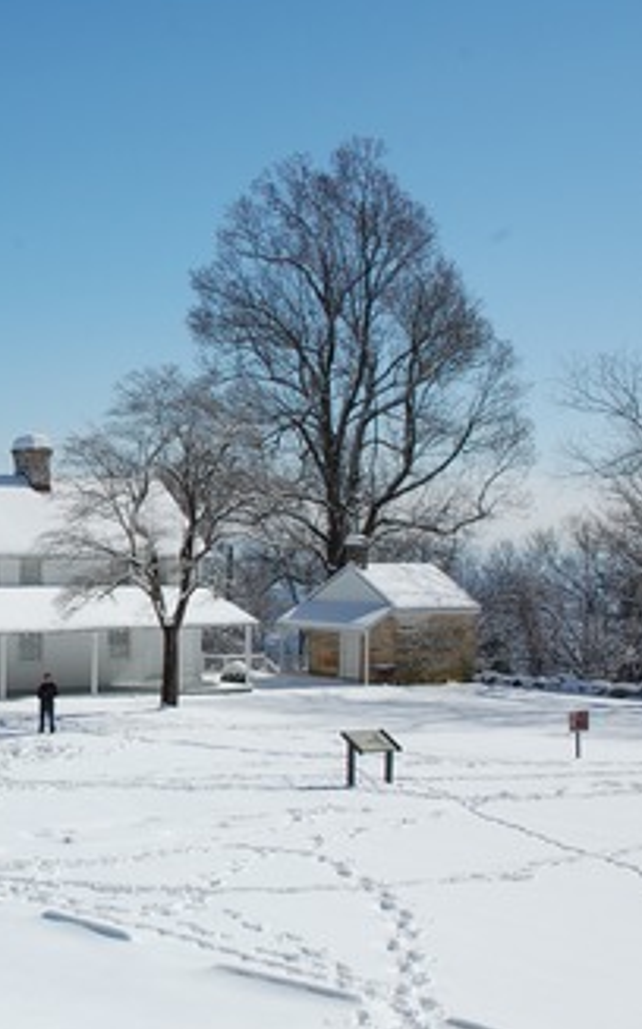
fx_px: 1570
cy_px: 519
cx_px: -61
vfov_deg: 36.3
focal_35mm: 56
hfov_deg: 21.9
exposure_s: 1/500
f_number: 11
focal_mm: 24
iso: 200
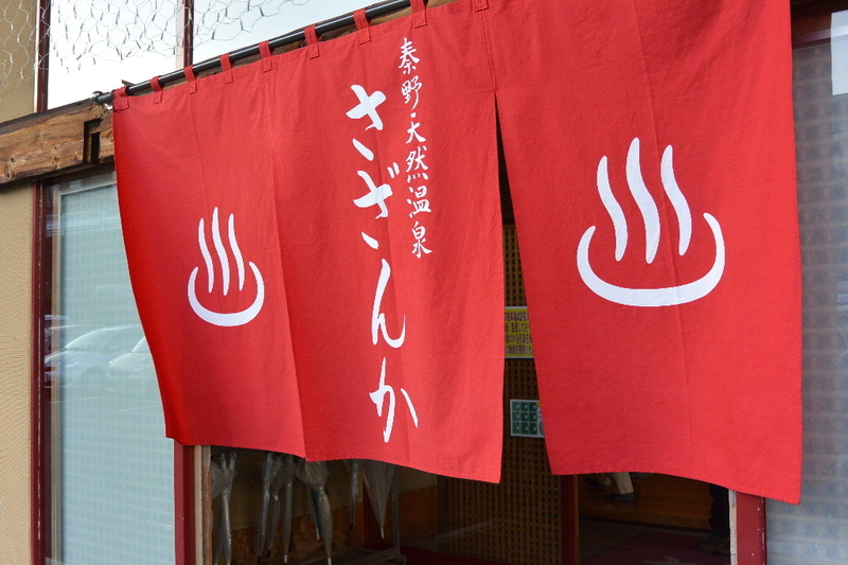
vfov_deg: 35.9
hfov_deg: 51.9
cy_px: 282
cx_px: 424
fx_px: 871
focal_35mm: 37
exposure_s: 1/250
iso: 200
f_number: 4
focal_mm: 14
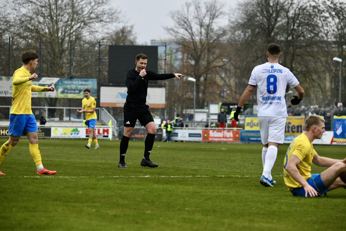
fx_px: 1682
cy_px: 116
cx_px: 173
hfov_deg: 11.7
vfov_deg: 7.8
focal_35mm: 175
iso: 8000
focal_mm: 175
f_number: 5
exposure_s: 1/1600
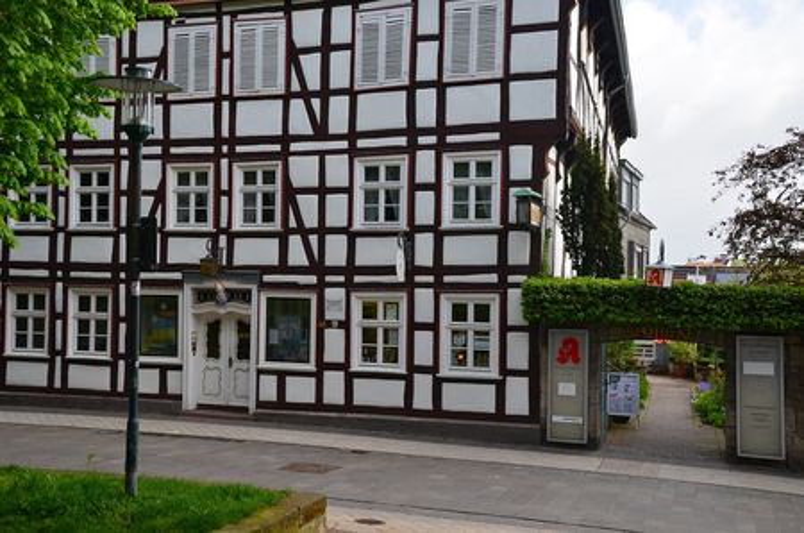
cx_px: 402
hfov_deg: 45.0
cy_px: 266
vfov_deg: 30.7
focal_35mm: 44
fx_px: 969
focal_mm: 29
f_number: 11
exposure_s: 1/125
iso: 180
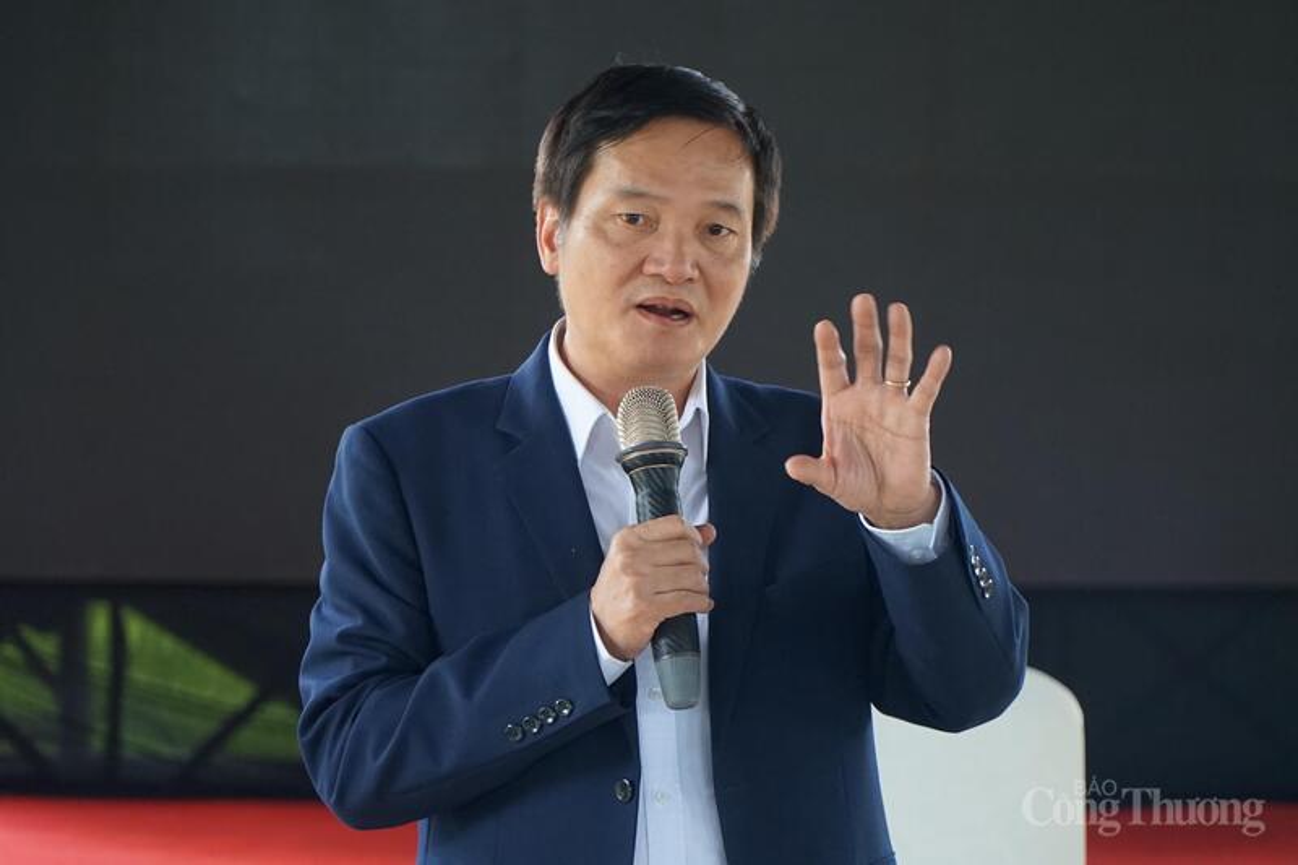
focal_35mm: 157
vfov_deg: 8.7
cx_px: 649
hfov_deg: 13.1
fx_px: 5659
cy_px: 432
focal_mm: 105
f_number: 4
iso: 1600
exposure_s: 1/160
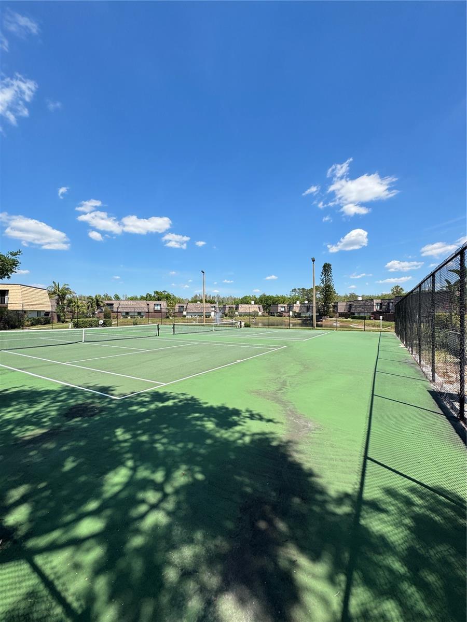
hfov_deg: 85.7
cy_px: 311
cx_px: 234
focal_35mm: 14
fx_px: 252
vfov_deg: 102.1
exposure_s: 1/1420
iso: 50
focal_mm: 2.22
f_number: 2.2
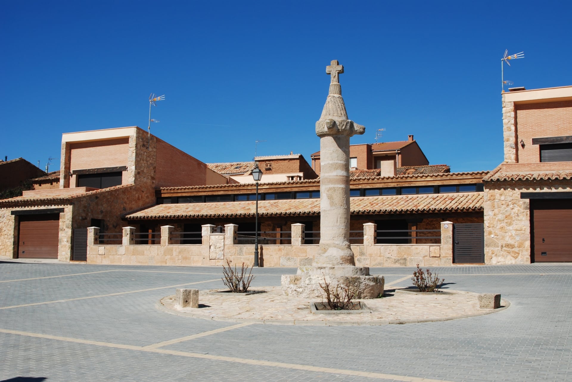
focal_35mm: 42
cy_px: 191
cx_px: 286
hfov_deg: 46.4
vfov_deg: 32.0
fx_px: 668
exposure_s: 1/320
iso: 100
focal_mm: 28
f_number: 8
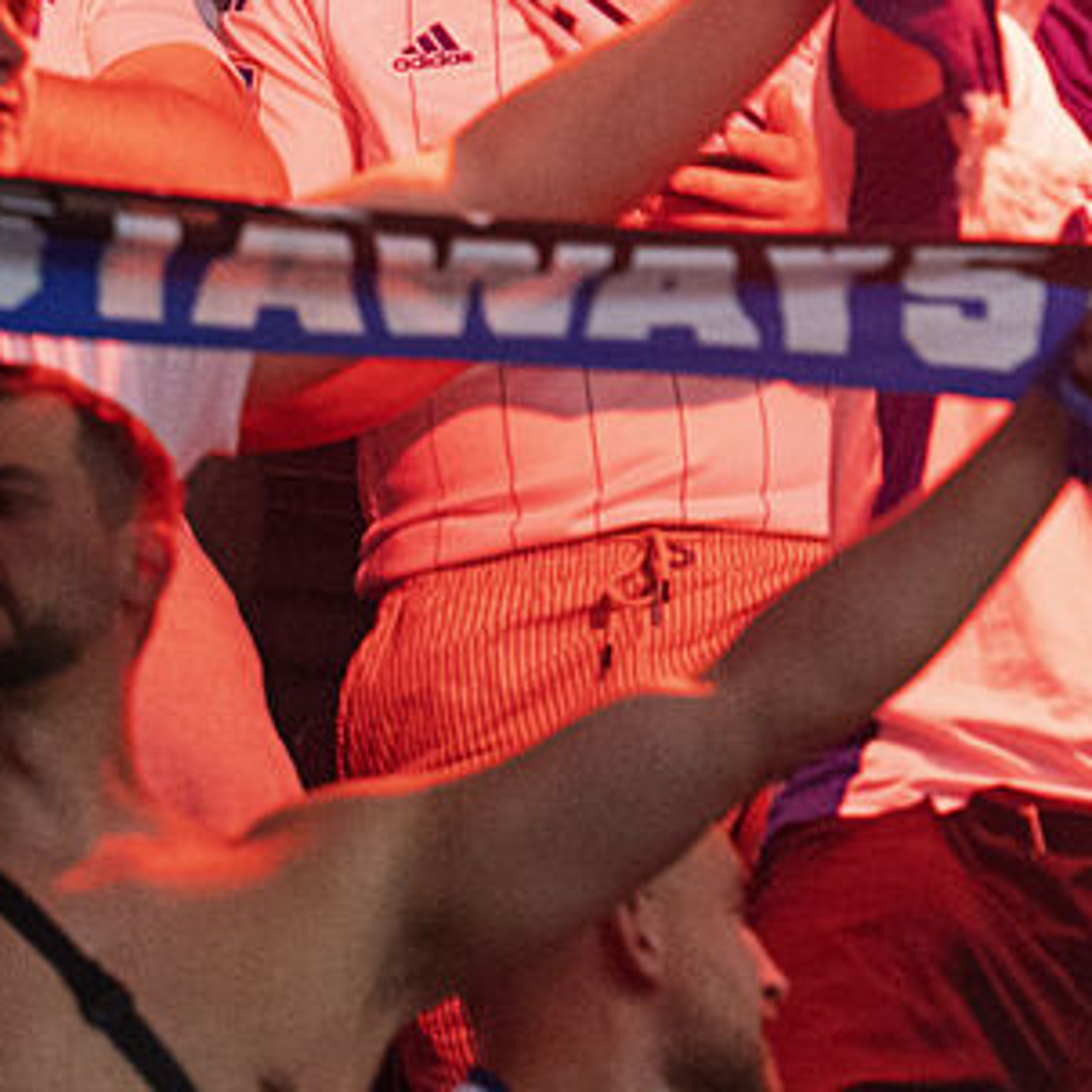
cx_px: 1450
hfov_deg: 0.8
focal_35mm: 2162
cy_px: -875
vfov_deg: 0.8
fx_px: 77163
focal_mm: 400
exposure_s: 1/1600
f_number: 2.8
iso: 2500
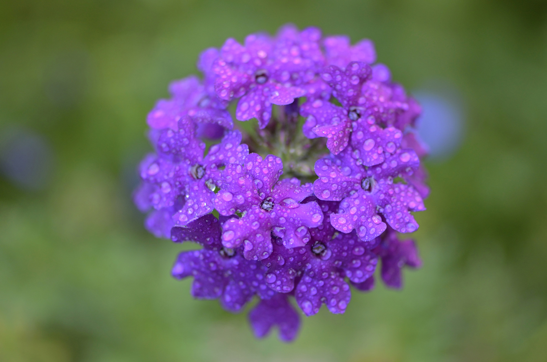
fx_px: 2388
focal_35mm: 158
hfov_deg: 13.1
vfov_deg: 8.7
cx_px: 274
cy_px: 181
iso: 400
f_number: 3.2
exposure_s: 1/160
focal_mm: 105
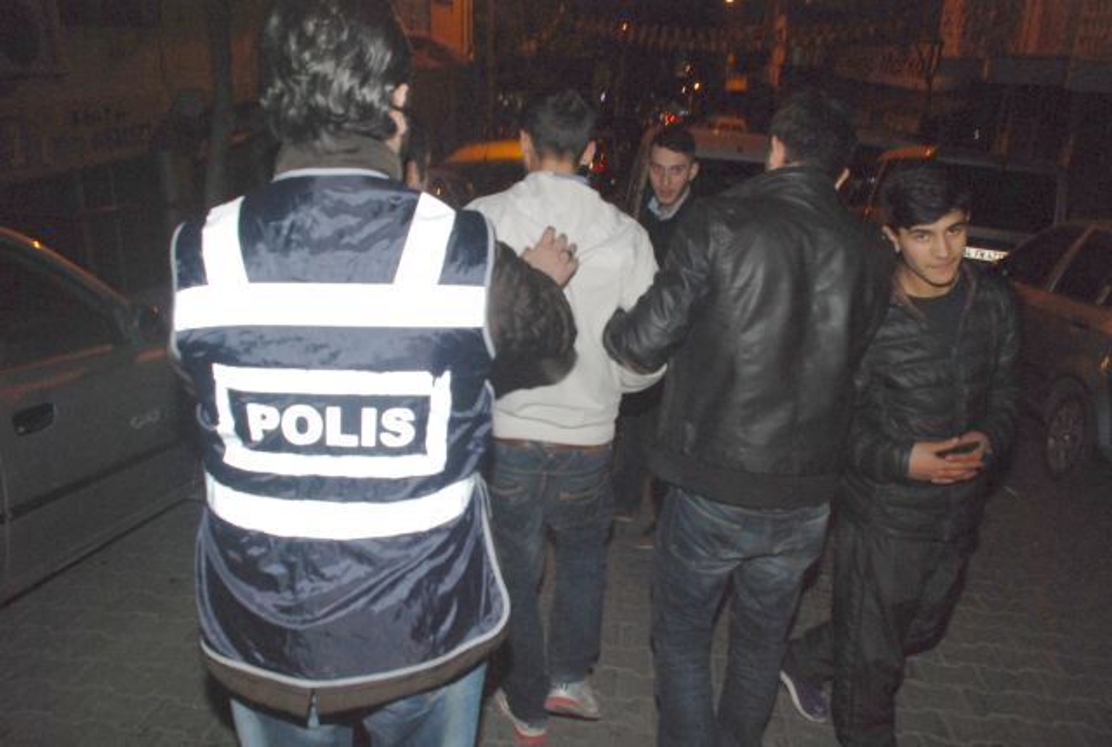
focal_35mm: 30
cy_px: 374
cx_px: 556
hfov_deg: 61.8
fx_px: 929
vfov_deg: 43.8
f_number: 7.1
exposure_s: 1/60
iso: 1000
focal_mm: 20
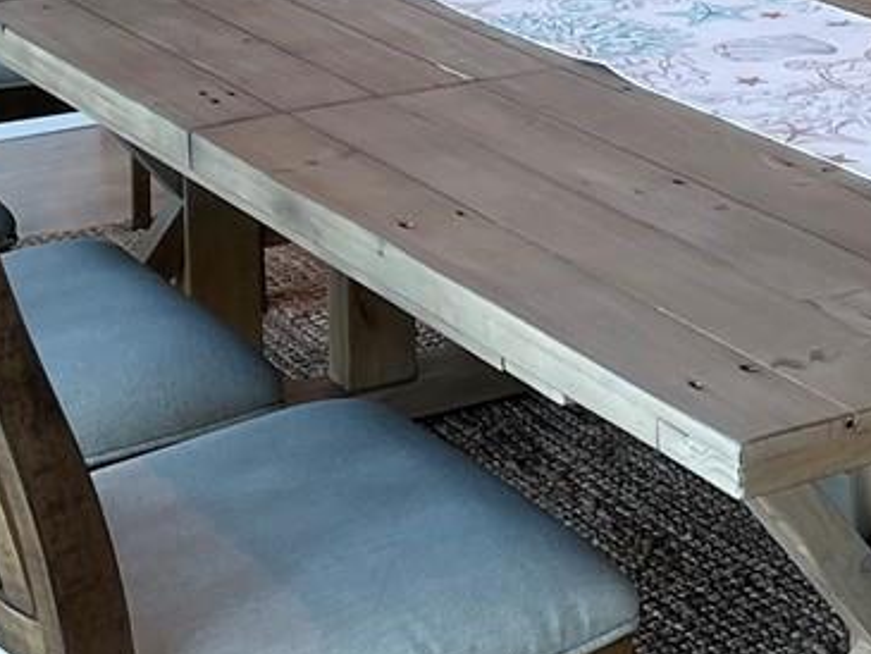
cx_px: 845
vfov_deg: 12.5
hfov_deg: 16.9
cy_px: -267
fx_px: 2869
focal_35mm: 114
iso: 50
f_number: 1.6
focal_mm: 4.2
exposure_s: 1/120
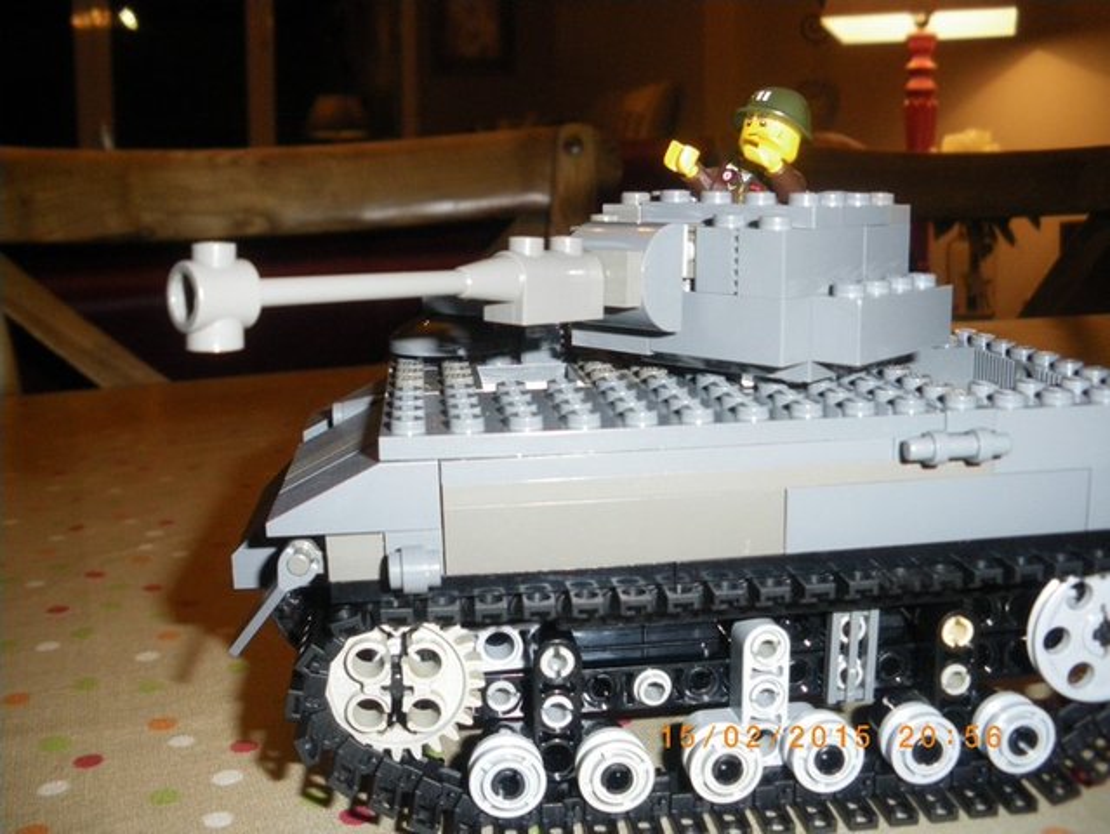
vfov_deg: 39.7
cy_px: 417
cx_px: 555
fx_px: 1155
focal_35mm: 36
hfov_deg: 51.3
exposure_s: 1/50
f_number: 3.5
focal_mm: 6.3
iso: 400
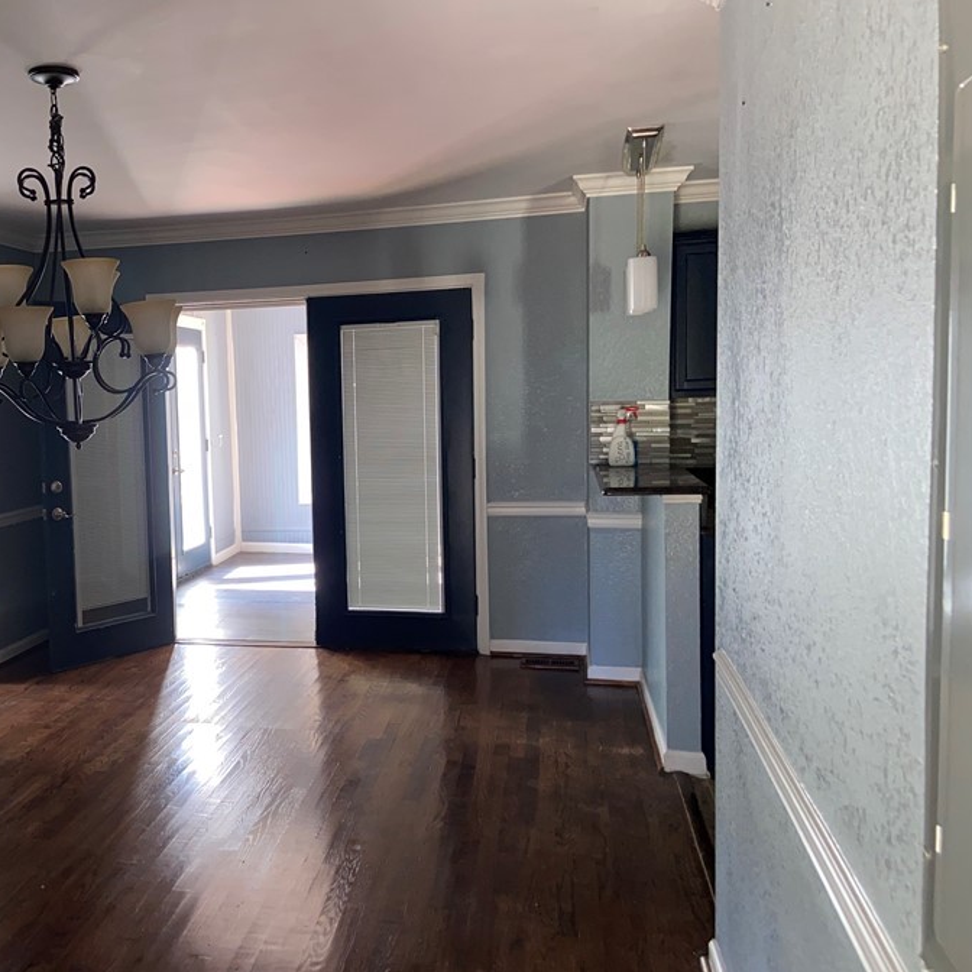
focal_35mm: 35
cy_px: 498
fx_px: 1112
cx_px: 240
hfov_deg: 45.5
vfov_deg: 47.2
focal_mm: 4.25
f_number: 1.8
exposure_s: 1/17
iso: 40
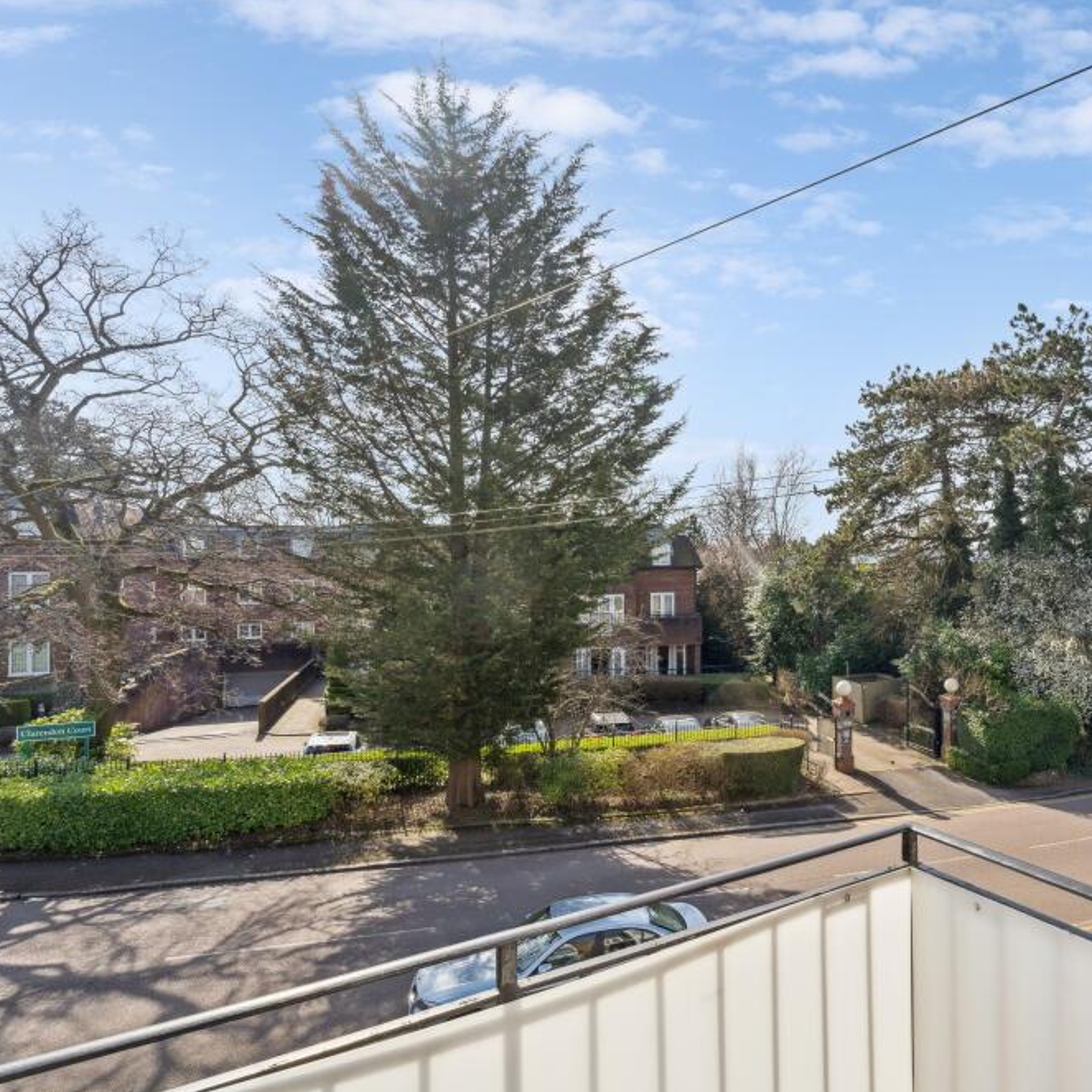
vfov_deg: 69.8
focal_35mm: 22
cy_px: 559
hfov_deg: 66.7
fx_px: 782
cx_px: 779
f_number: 9
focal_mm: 16.7
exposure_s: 1/500
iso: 250
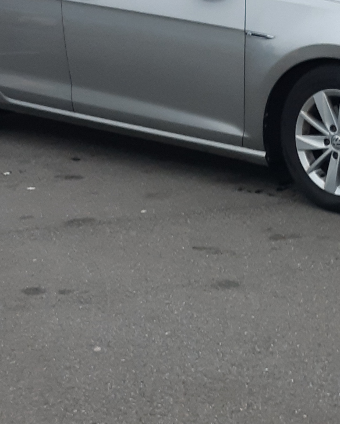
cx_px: 260
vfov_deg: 25.7
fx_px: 931
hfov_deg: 20.5
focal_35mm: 74
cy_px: 226
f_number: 1.7
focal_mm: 3.93
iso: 100
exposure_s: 1/50
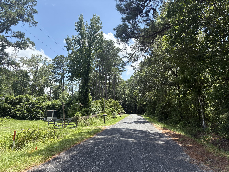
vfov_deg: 53.1
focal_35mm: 26
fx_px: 172
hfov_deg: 67.3
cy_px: 86
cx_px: 114
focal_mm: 5.96
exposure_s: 1/2075
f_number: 1.6
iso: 64
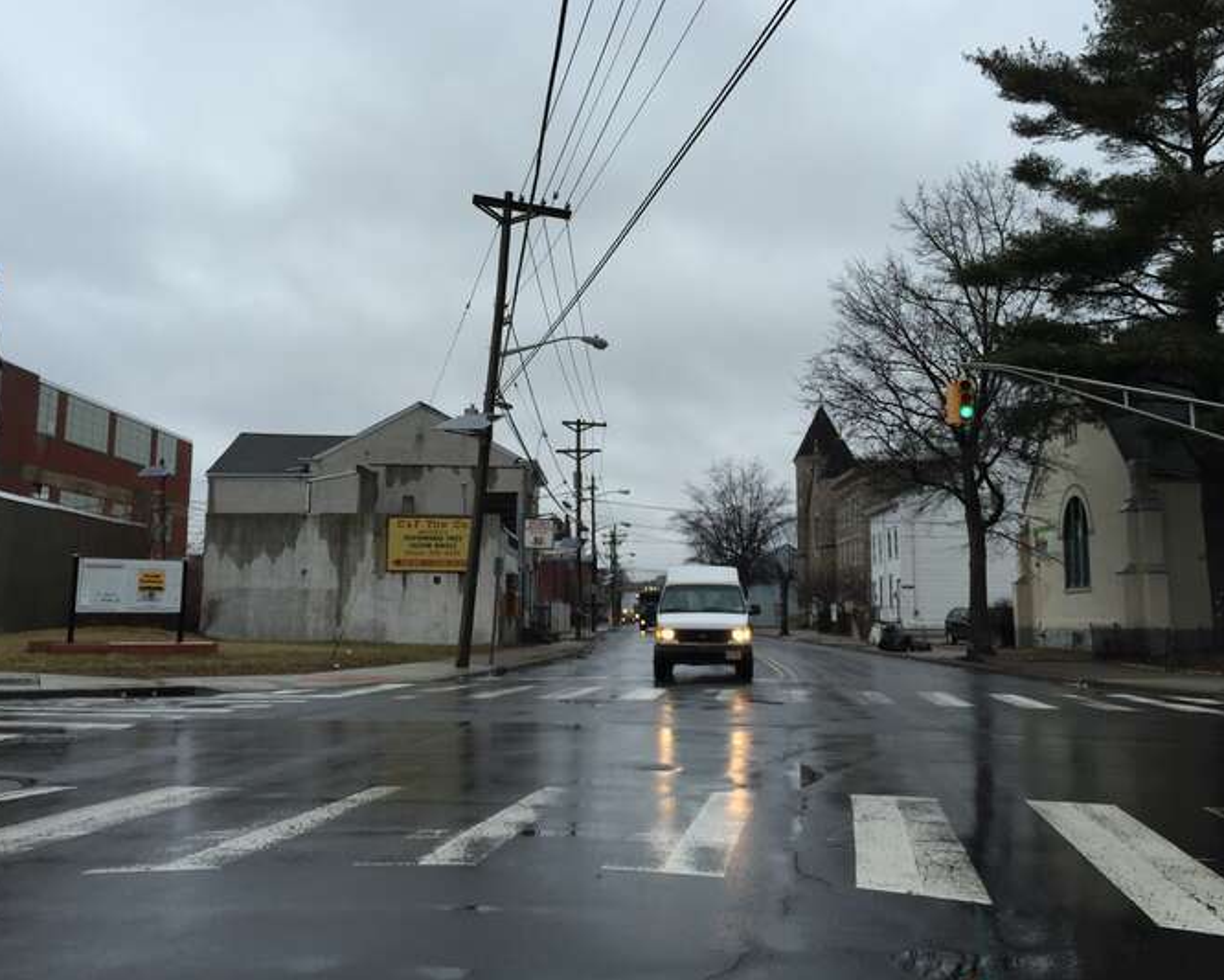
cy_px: 432
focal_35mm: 34
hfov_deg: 52.8
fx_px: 1232
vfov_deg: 43.3
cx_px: 577
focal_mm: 4.15
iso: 32
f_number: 2.2
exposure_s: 1/514
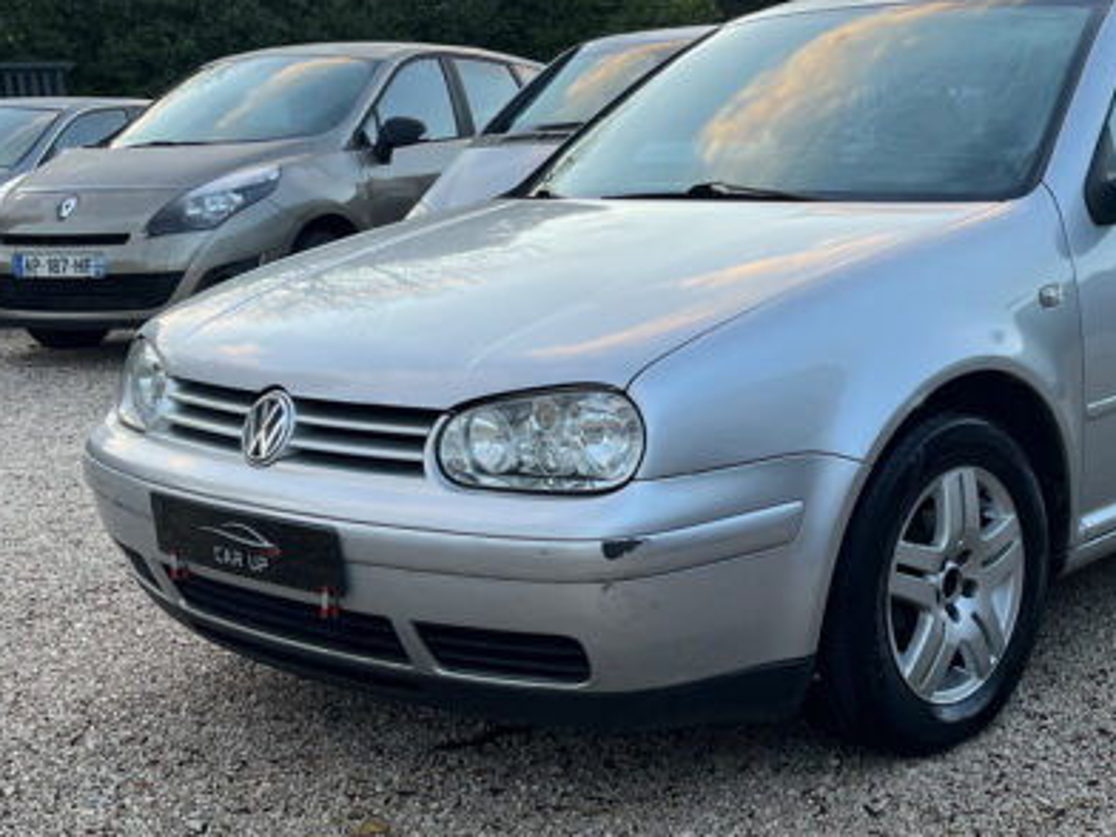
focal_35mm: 53
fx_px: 1709
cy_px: 438
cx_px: 806
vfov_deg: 27.5
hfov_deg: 35.5
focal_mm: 5.1
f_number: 1.6
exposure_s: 1/121
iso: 80
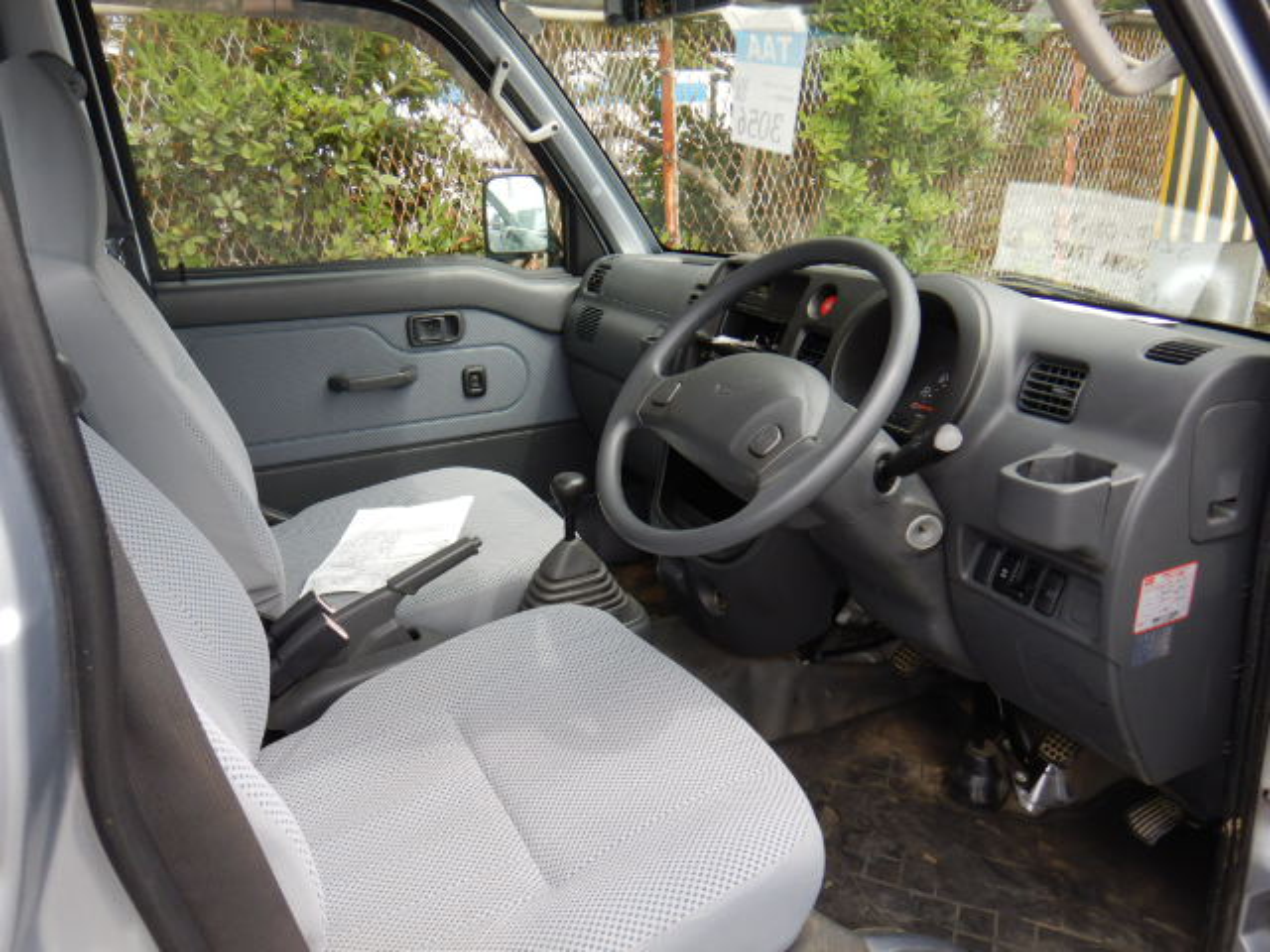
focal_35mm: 24
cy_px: 476
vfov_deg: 56.8
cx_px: 635
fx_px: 881
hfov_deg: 71.6
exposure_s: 1/320
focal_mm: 4.3
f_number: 2.8
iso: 125
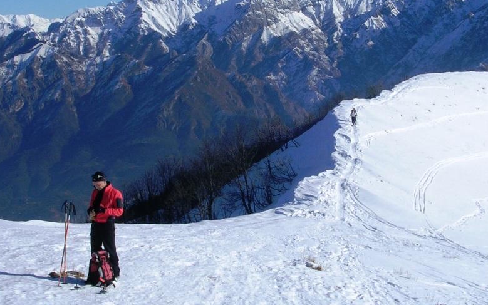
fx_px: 1037
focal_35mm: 78
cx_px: 275
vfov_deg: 16.7
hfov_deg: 26.4
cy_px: 105
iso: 50
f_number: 6.6
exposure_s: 1/432
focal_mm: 8.5
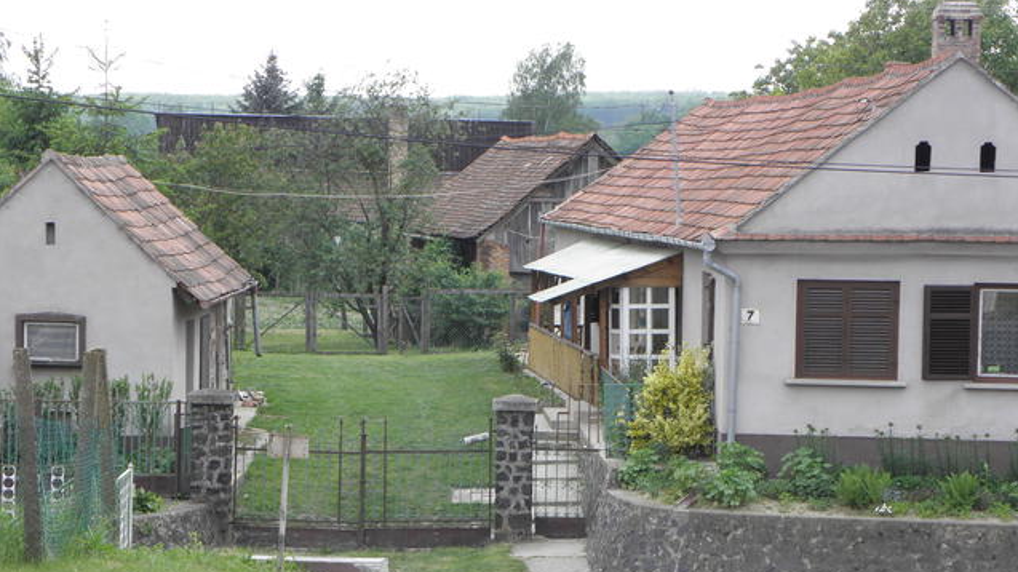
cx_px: 510
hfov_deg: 16.9
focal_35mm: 127
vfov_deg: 9.5
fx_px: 3427
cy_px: 352
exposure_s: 1/160
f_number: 4.3
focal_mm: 20.76
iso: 80
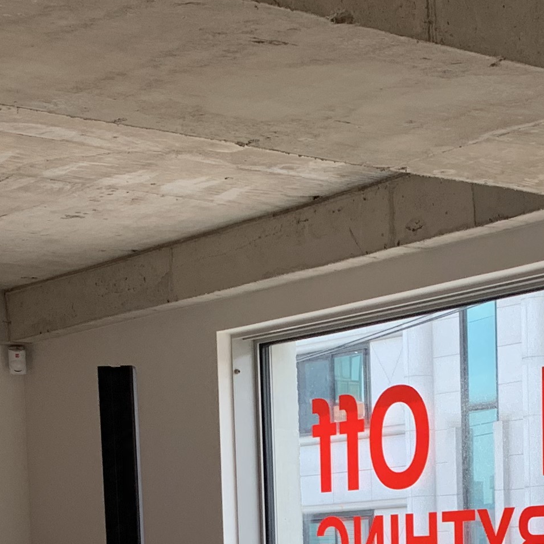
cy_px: 707
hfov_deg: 17.8
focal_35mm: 97
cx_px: 396
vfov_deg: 16.9
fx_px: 1725
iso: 25
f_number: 1.8
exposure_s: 1/121
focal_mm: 4.25
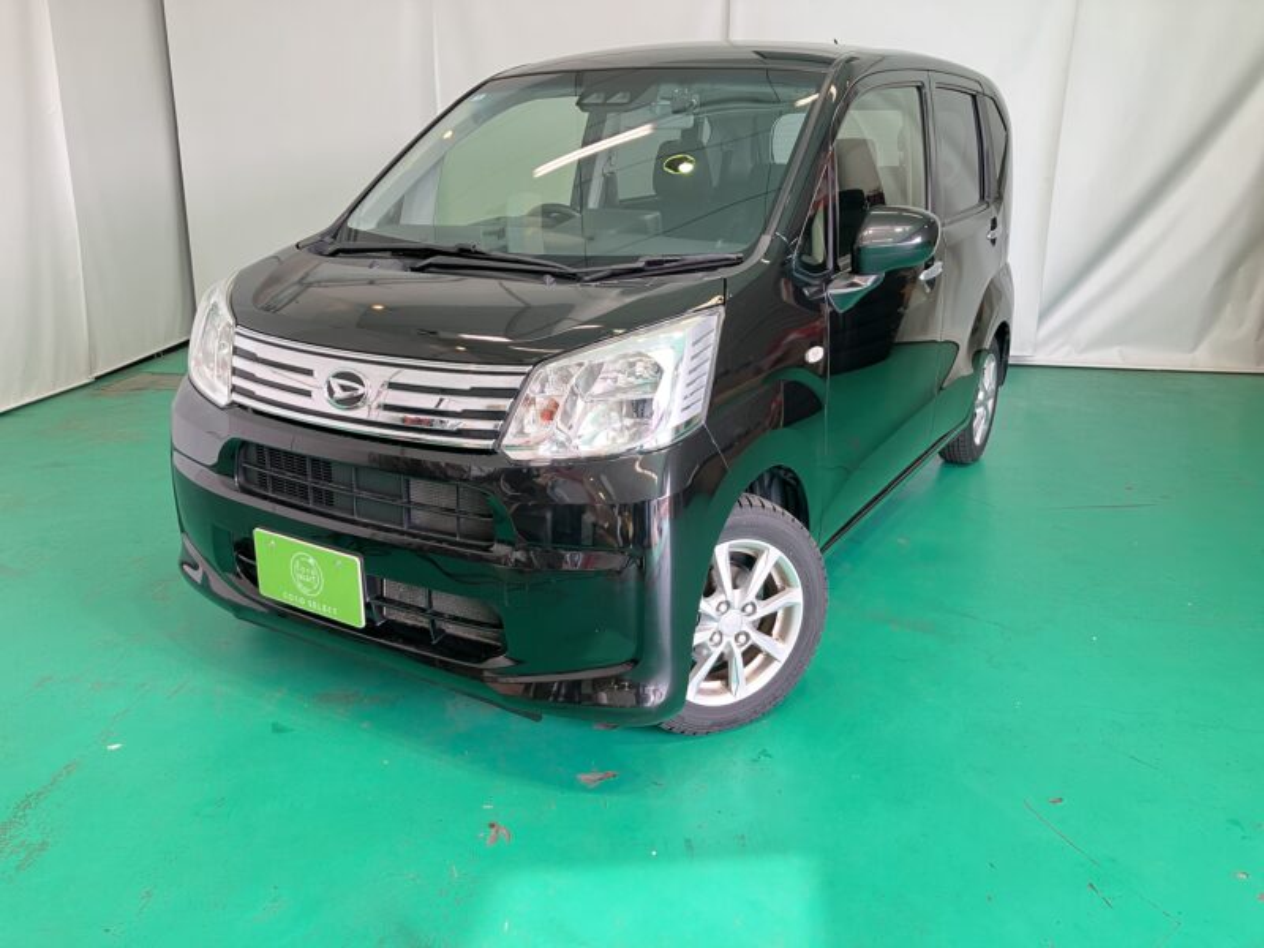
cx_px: 632
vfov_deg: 49.7
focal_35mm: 28
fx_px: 1022
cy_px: 474
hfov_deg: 63.4
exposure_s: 1/50
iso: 64
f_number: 1.8
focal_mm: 3.99
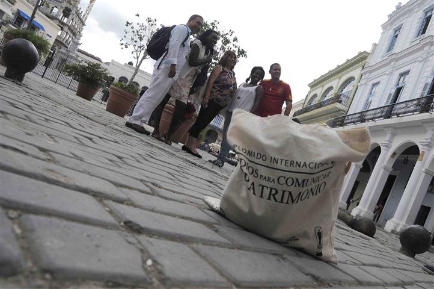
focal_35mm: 27
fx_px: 325
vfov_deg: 47.8
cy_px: 144
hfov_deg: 67.4
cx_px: 217
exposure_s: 1/1000
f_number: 6.3
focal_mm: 18
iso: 400
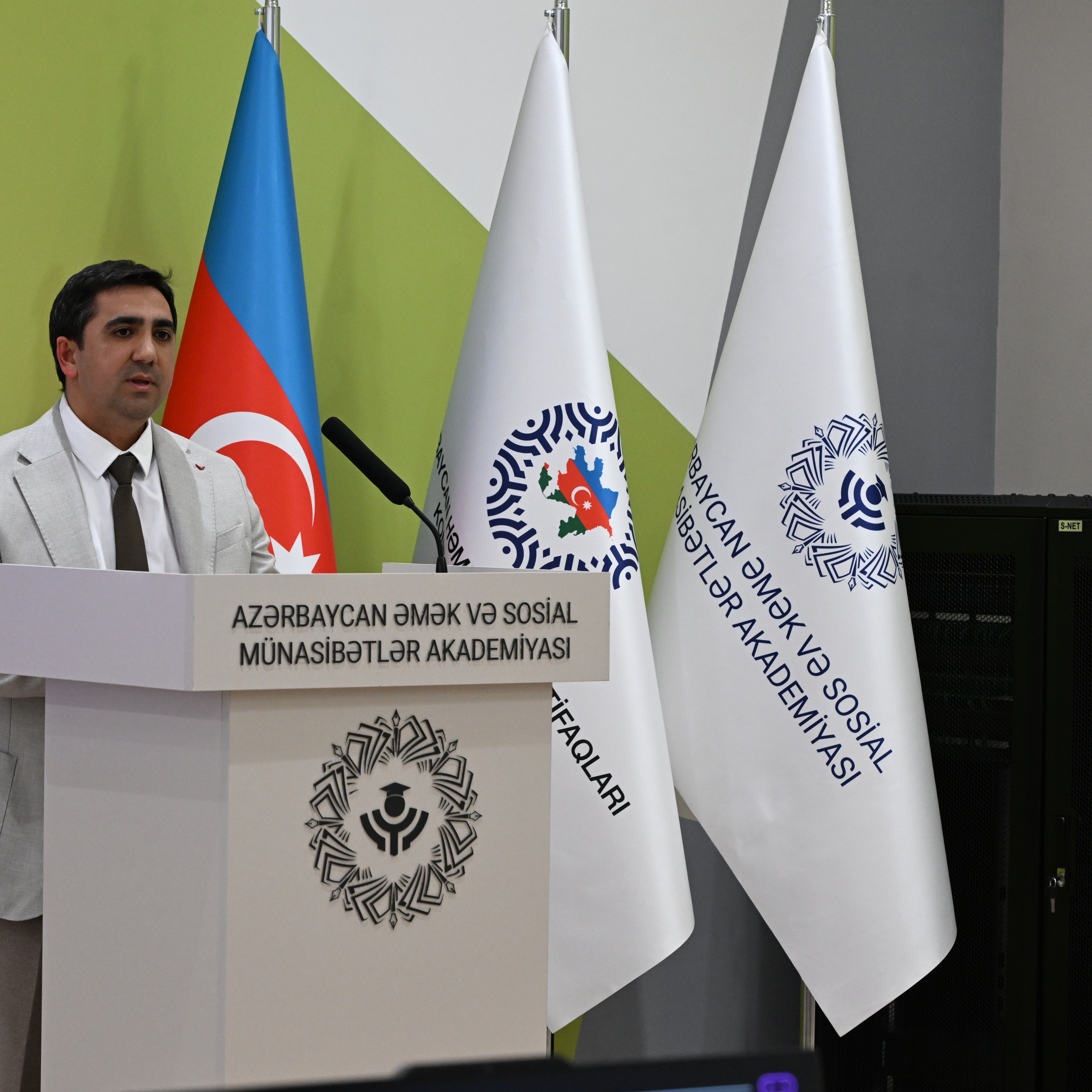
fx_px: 4069
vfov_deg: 15.3
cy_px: 544
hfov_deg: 15.2
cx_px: 327
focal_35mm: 114
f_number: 7.1
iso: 2500
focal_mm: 89
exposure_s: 1/80
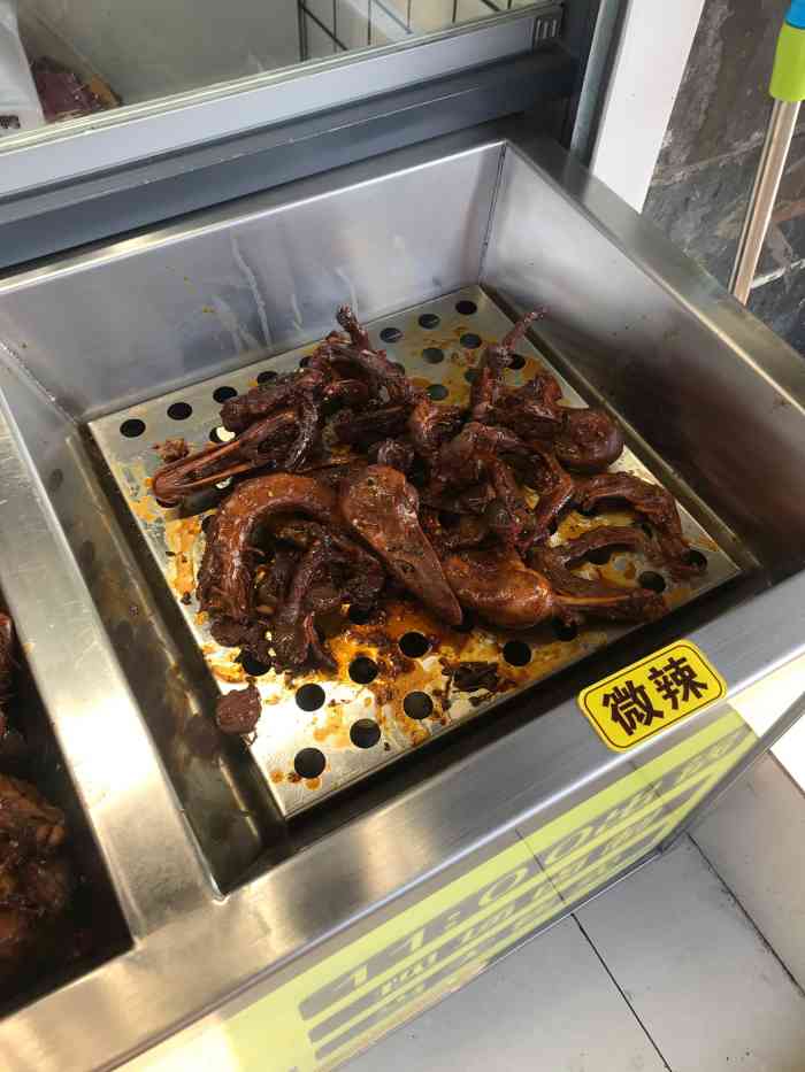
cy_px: 536
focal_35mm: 28
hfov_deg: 49.8
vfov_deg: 63.4
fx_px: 868
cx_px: 402
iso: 20
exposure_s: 1/212
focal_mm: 3.99
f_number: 1.8
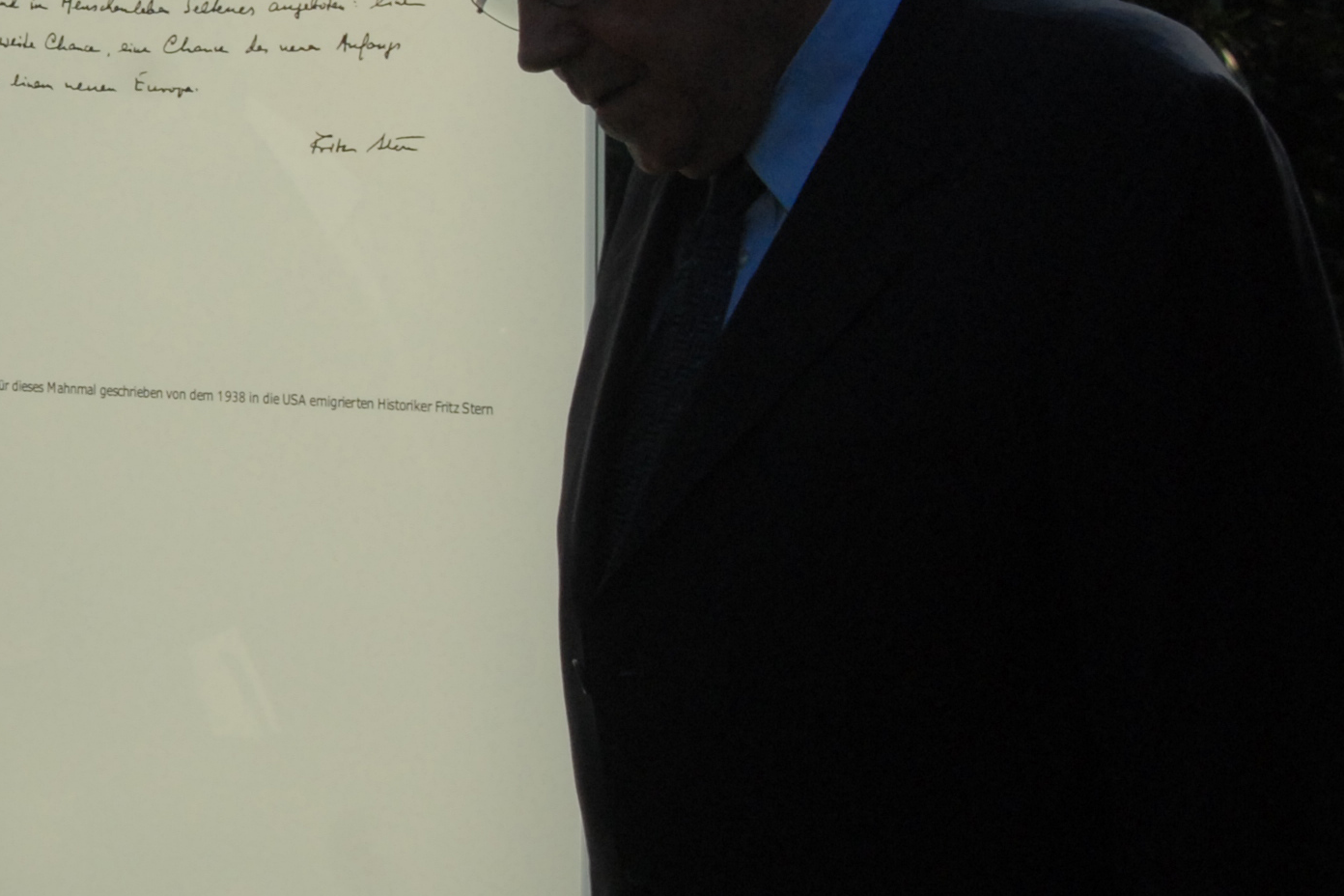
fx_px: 5301
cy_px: 205
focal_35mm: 142
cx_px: -261
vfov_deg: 9.6
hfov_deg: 14.0
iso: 400
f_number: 10
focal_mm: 34
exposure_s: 1/350
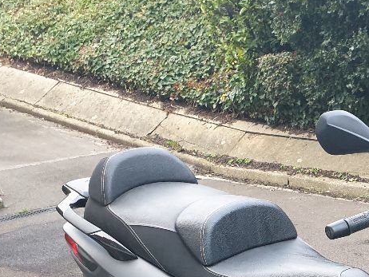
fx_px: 768
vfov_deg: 19.3
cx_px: 450
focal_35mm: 72
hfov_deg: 24.4
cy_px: 335
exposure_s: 1/50
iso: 200
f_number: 2.4
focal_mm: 4.3
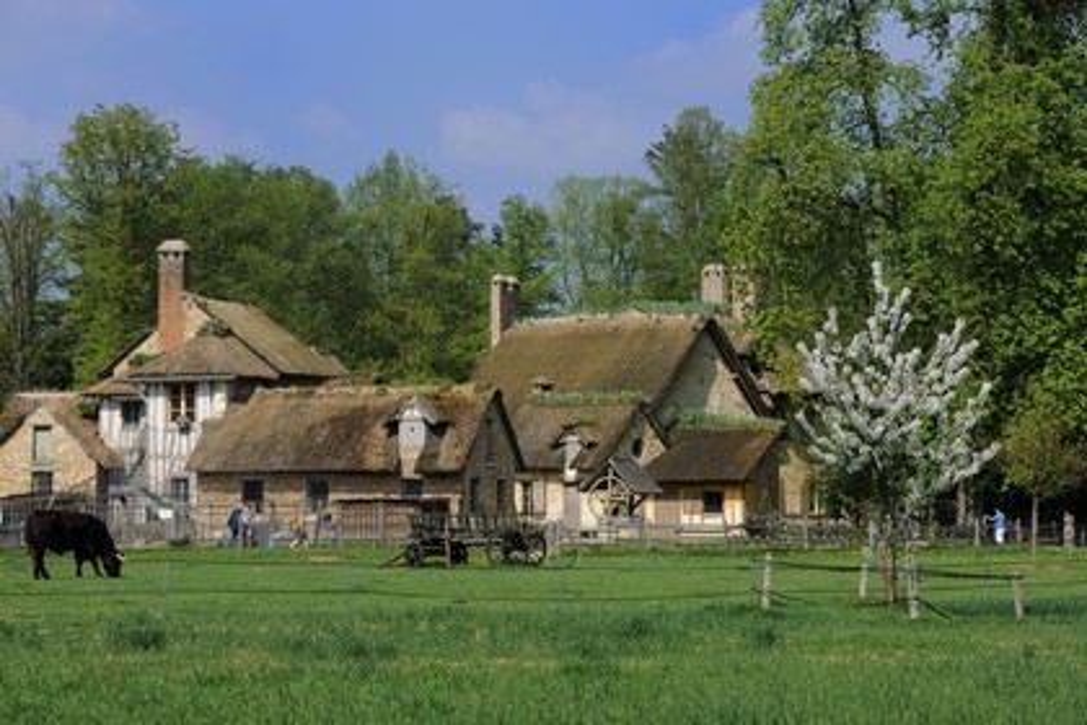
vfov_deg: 11.4
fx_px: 3623
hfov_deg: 17.1
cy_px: 362
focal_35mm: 120
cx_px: 544
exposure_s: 1/160
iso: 100
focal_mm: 120
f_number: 9
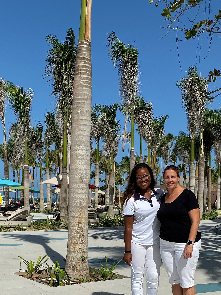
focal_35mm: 50
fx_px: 426
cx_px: 112
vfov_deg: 37.0
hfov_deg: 29.1
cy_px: 232
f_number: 1.8
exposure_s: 1/6452
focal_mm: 4.25
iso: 32
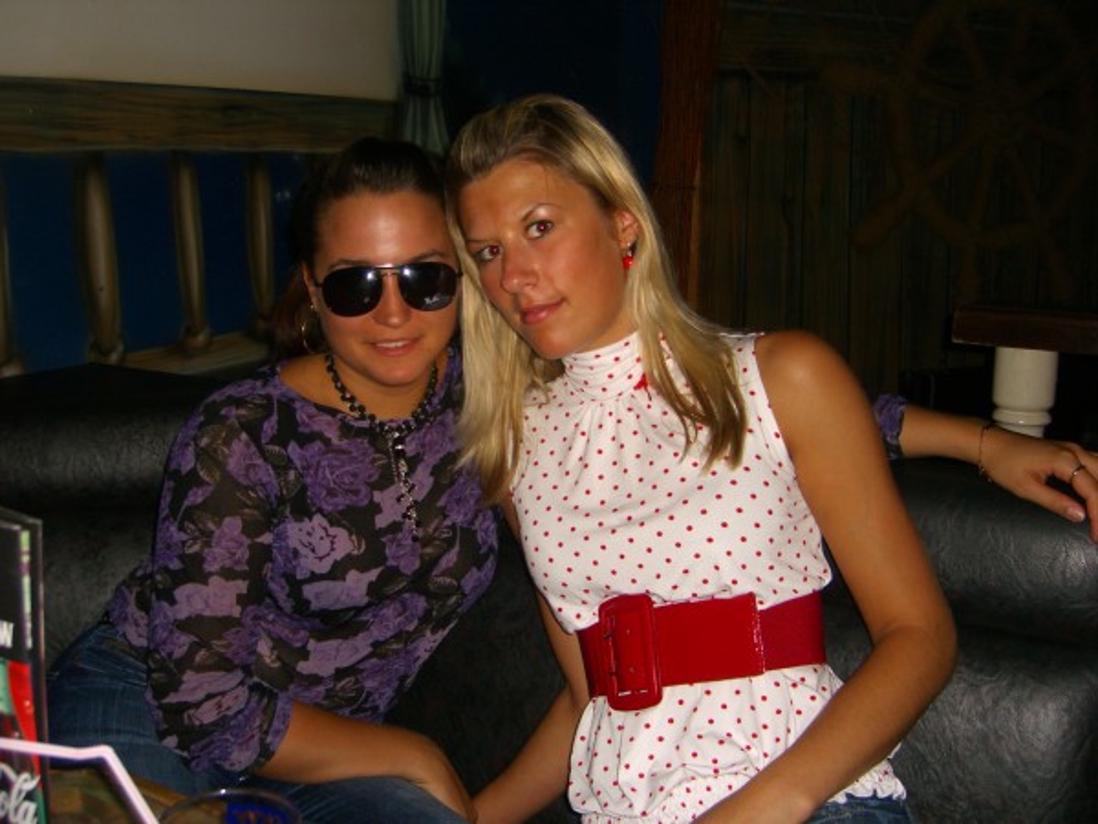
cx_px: 549
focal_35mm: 38
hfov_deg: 49.0
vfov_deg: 37.7
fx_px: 1205
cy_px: 412
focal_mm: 7.9
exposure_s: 1/60
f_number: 2.8
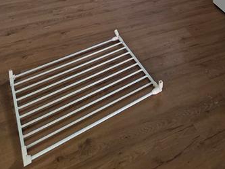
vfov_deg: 25.8
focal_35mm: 40
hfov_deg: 45.3
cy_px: -89
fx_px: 260
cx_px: 168
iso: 400
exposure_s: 1/60
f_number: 1.9
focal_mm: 2.2
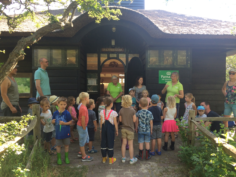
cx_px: 118
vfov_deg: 48.2
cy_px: 88
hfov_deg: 61.7
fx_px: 198
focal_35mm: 29
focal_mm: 4.15
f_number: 2.2
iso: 32
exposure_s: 1/133
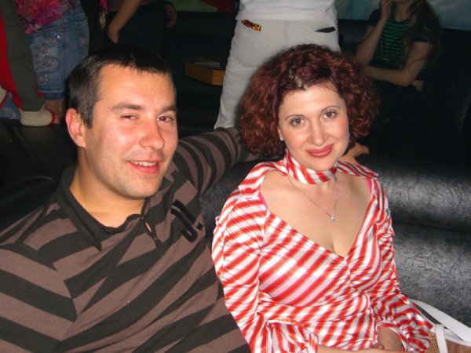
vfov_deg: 31.5
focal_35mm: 46
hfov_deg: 41.2
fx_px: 626
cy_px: 176
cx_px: 236
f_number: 3.1
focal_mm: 9.5
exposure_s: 1/60
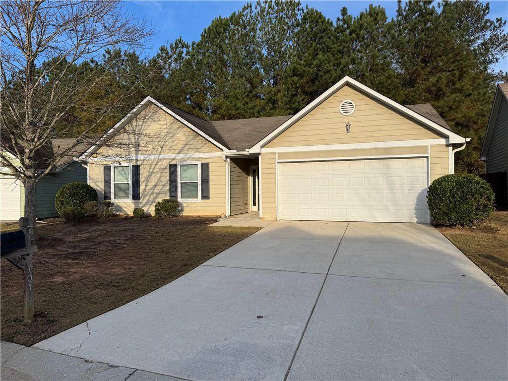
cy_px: 190
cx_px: 254
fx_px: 352
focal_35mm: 24
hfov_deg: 71.6
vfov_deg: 56.8
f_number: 1.78
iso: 80
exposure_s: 1/4049
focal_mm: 6.76
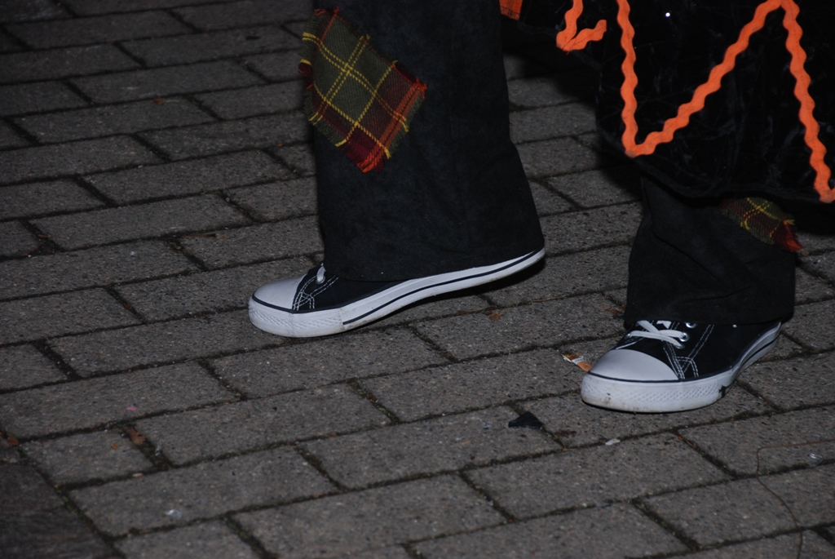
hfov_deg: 13.7
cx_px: 418
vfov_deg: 9.2
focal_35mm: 150
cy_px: 280
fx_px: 3483
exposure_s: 1/60
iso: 200
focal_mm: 100
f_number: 5.6
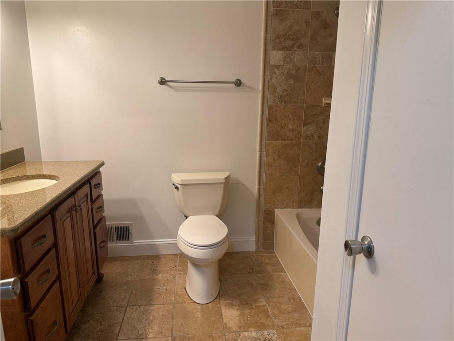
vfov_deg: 56.8
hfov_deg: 71.6
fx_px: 315
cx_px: 227
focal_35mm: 24
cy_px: 170
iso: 160
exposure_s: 1/120
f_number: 1.78
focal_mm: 6.76
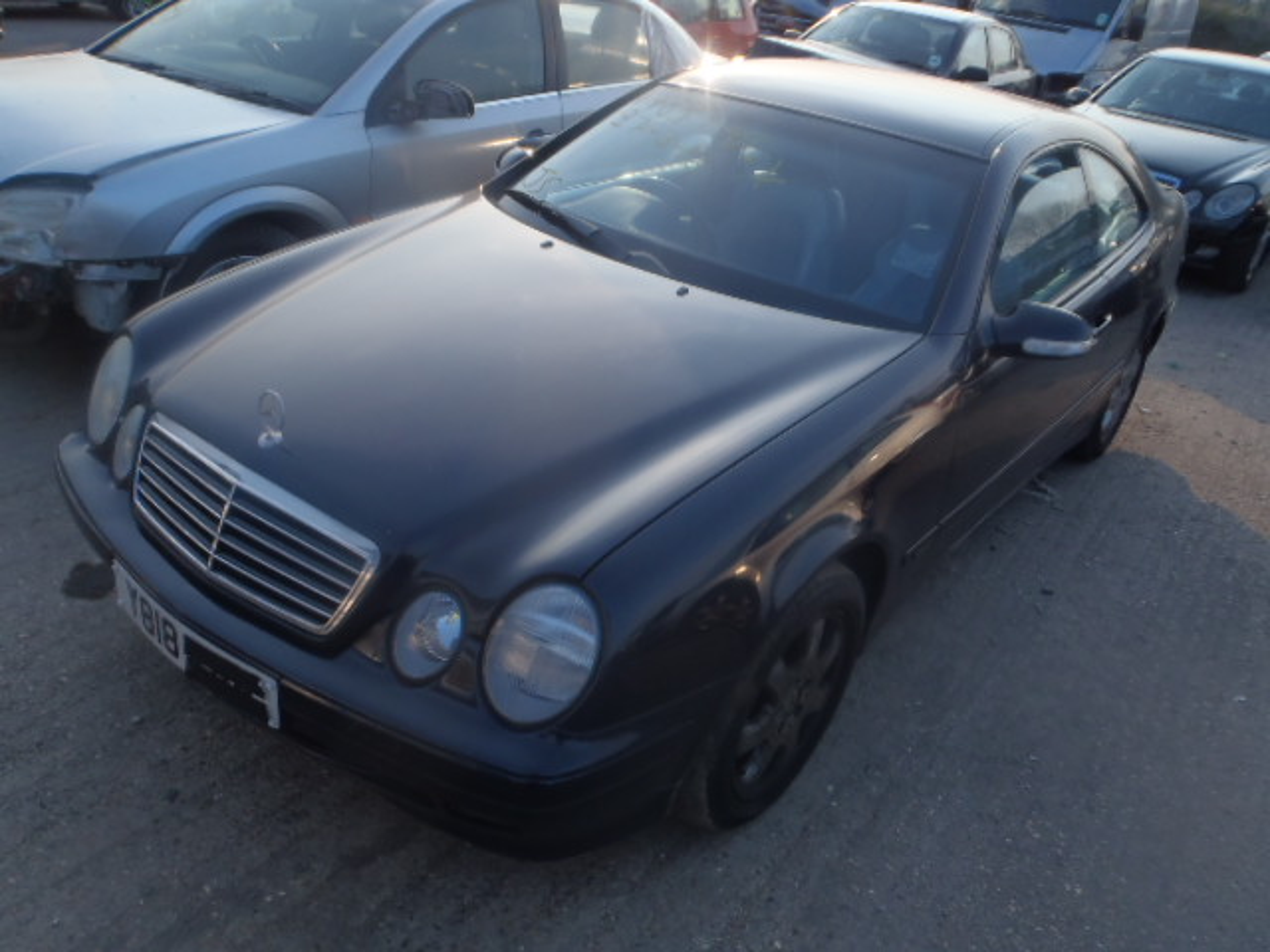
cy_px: 476
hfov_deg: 63.4
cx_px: 635
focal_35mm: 28
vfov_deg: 49.7
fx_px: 1027
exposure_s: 1/250
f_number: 4.5
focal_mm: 5
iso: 80
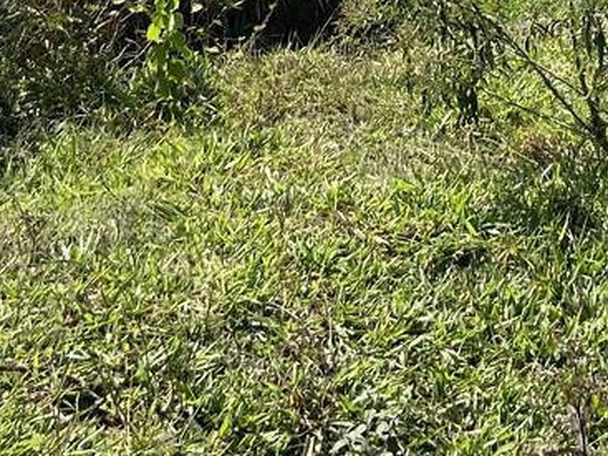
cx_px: 560
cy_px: -386
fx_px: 1791
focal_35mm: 102
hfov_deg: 18.9
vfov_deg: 13.0
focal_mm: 4.25
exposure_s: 1/3205
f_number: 1.8
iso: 32
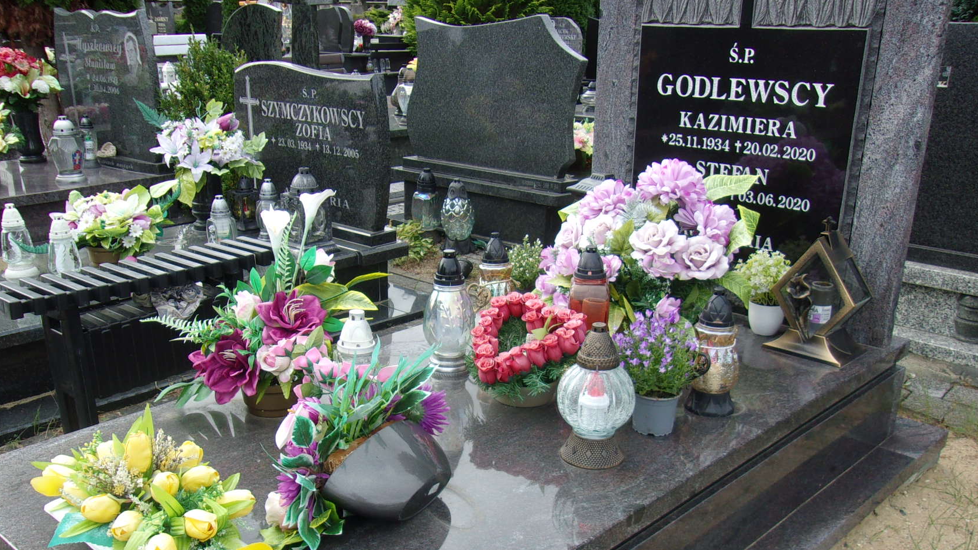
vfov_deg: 32.7
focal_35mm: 36
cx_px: 461
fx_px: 934
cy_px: 338
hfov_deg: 55.3
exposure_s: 1/300
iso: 80
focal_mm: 4.9
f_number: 3
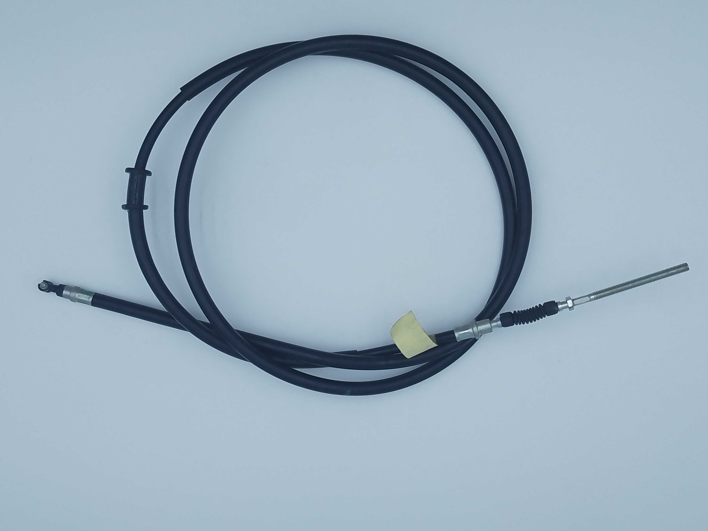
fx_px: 920
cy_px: 266
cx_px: 354
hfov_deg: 42.1
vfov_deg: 32.2
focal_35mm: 45
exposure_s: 1/416
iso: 50
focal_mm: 3.69
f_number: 1.8
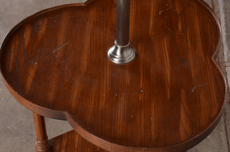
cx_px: 115
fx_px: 593
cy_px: 76
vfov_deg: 14.6
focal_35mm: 93
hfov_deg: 22.0
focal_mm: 62
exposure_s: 1/100
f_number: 11
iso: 125
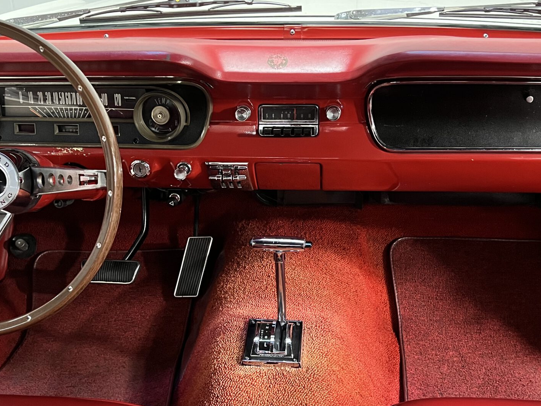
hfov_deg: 40.4
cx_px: 266
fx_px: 735
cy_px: 262
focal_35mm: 47
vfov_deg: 30.7
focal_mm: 5.7
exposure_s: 1/33
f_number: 1.5
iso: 400
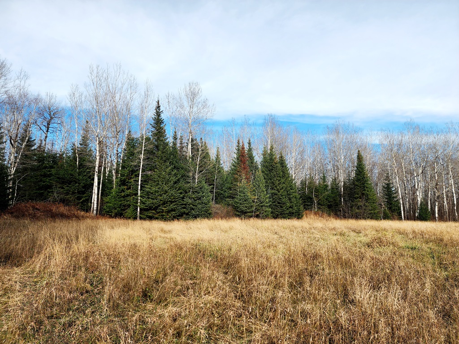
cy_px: 172
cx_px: 230
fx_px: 305
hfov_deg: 73.9
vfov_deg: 58.9
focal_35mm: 23
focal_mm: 6.4
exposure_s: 1/714
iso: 12
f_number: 1.8
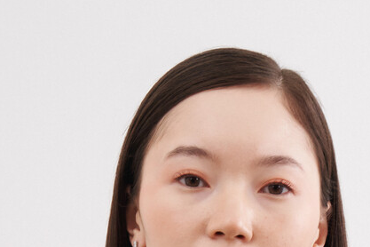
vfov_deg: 5.4
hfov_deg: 8.5
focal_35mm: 242
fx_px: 2487
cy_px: 722
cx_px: 282
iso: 400
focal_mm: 56
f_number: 11
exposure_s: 1/160
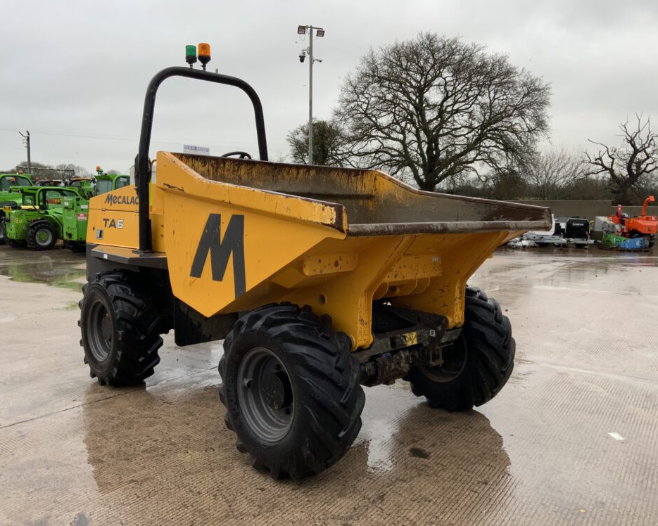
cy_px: 262
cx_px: 342
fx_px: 604
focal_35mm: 31
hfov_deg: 57.2
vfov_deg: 47.1
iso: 25
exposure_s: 1/122
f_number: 1.8
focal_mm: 3
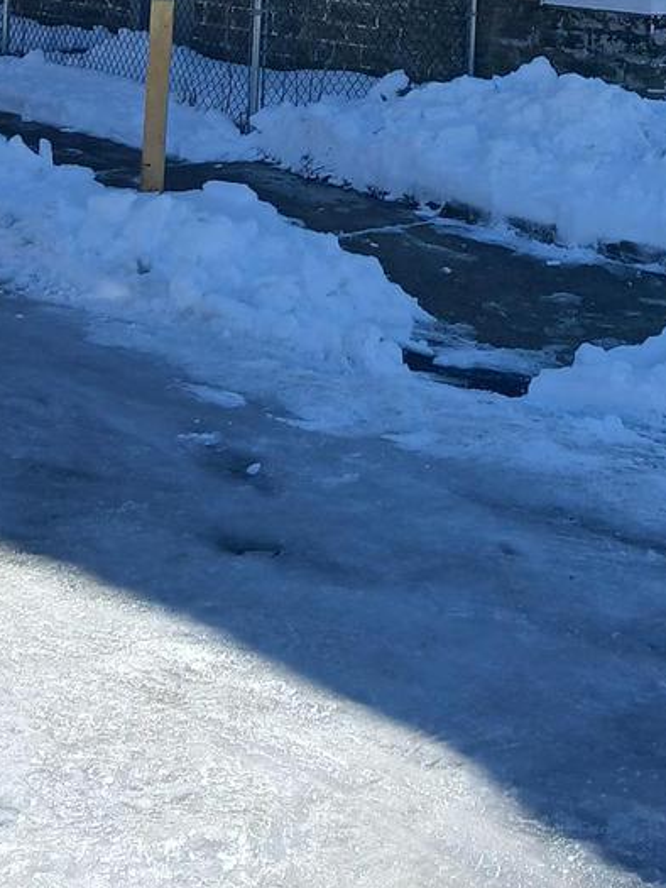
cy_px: -96
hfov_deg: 19.3
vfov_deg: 24.0
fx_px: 1949
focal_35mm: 76
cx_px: 475
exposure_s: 1/848
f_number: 1.8
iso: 20
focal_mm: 3.98
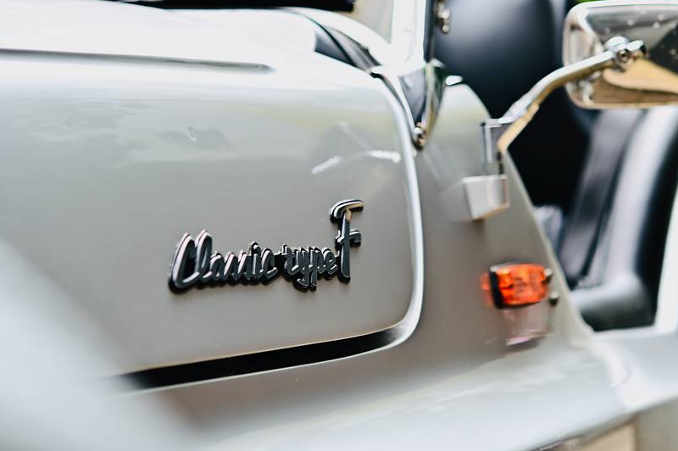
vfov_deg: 15.1
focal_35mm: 90
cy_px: 116
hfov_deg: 22.6
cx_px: 440
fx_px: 1694
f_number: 3.5
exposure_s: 1/200
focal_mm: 60
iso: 100
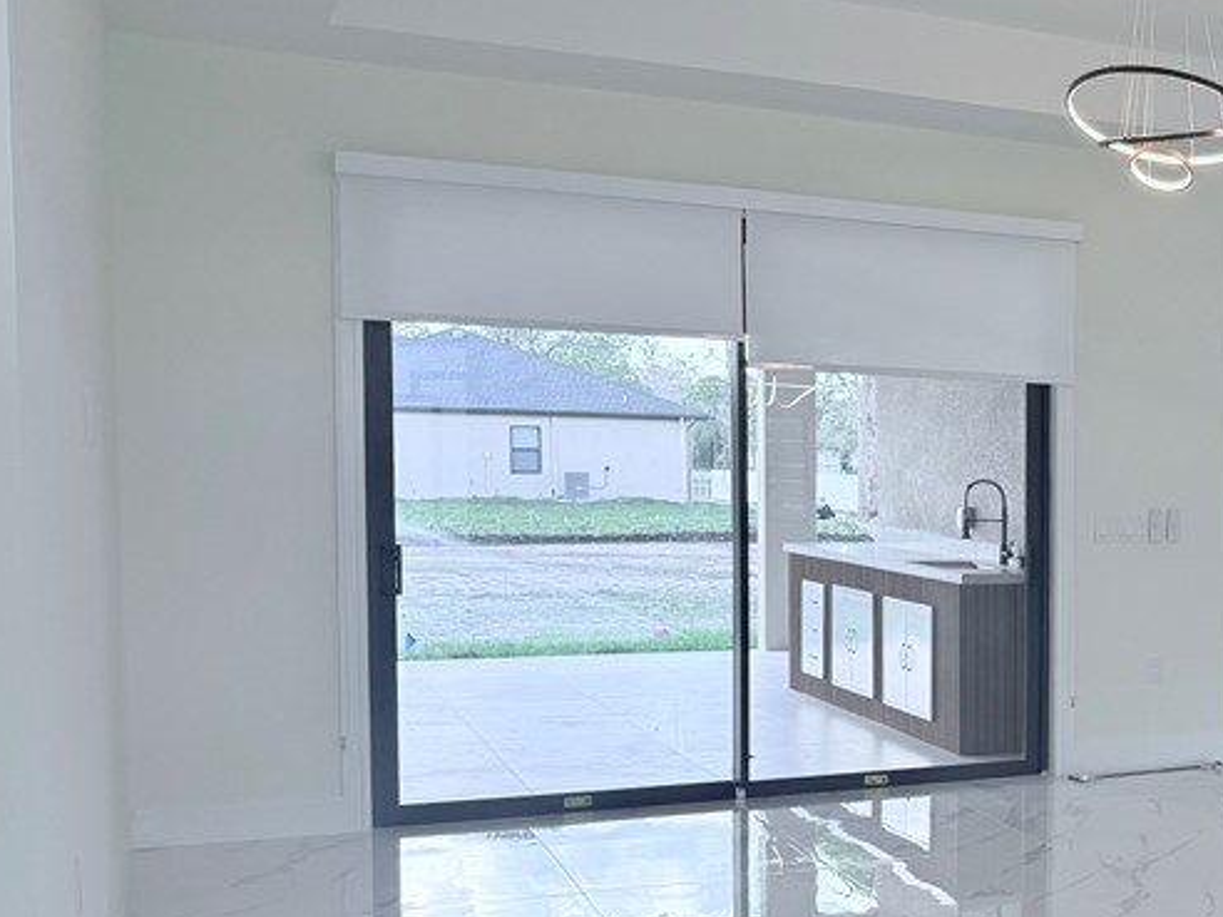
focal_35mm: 50
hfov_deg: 34.5
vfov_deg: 28.9
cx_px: 1238
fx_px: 1767
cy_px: 611
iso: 160
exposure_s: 1/234
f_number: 1.78
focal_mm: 6.76
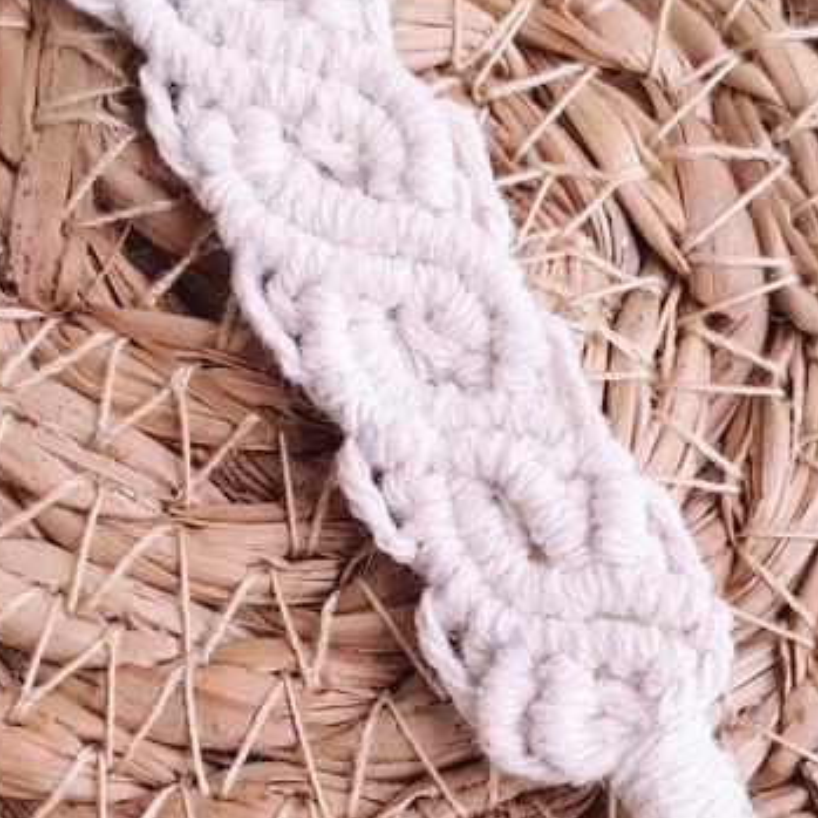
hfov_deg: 21.9
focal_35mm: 79
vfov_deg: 21.8
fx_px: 2112
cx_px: 345
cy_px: 593
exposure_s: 1/118
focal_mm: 4.2
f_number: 1.7
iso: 40
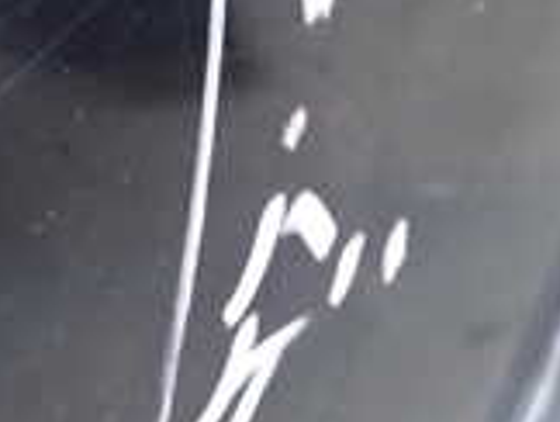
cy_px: 104
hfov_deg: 17.1
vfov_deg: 13.3
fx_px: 1798
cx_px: -55
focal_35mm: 111
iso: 800
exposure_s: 1/30
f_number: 2.3
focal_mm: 5.4
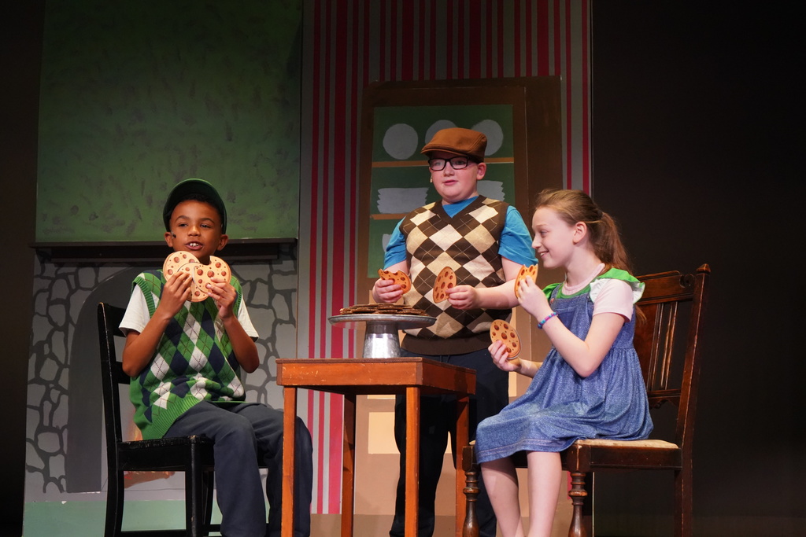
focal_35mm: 70
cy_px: 268
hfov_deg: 28.8
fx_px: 1567
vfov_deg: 19.5
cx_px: 403
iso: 8000
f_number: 5.6
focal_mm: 70
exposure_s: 1/160
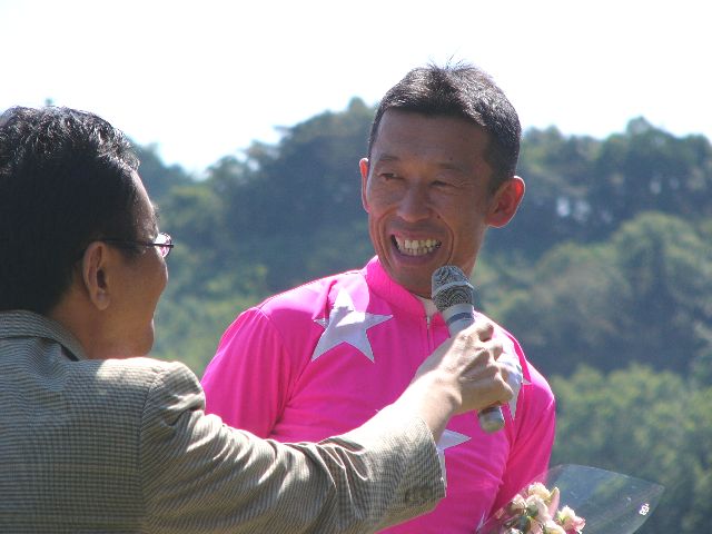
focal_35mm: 278
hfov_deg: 7.1
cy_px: 267
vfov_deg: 5.3
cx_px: 356
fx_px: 5718
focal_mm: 46.3
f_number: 8
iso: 50
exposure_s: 1/500
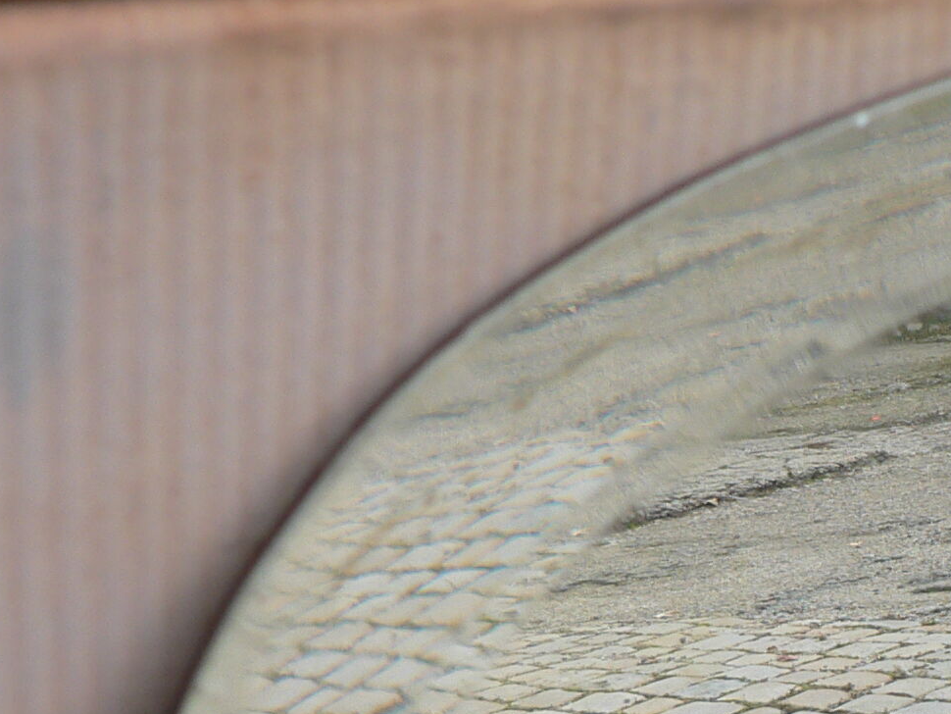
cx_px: 1117
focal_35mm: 95
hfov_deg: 19.5
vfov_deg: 15.5
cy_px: 569
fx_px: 2611
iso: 80
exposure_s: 1/200
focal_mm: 6
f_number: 2.8
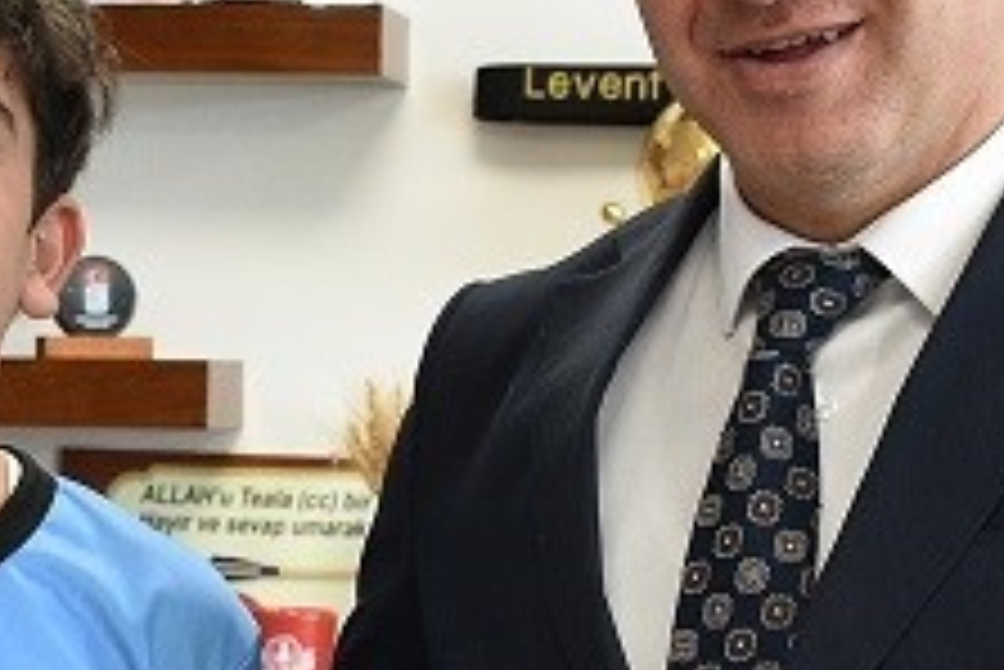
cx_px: 32
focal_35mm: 166
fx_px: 4632
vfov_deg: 8.2
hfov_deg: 12.2
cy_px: 710
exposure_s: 1/80
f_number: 4.5
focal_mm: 22
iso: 800
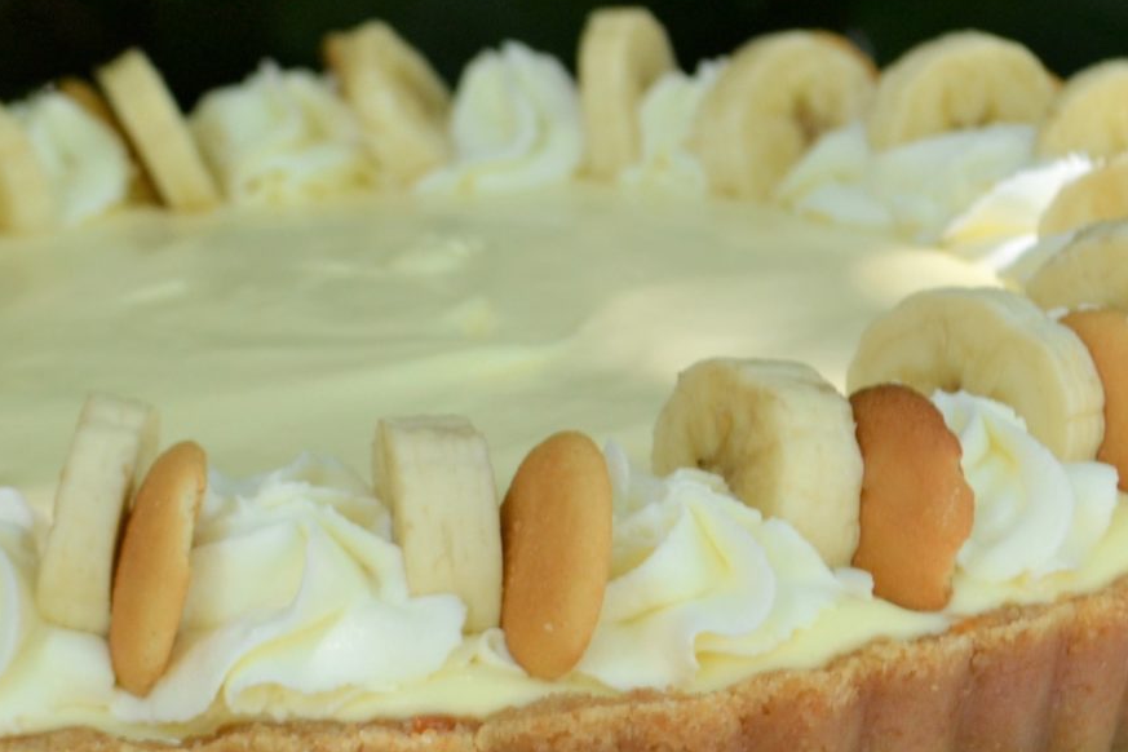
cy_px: 609
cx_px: 406
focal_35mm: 132
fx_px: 4136
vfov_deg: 10.4
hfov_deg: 15.5
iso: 320
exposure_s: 1/125
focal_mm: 40
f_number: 5.6
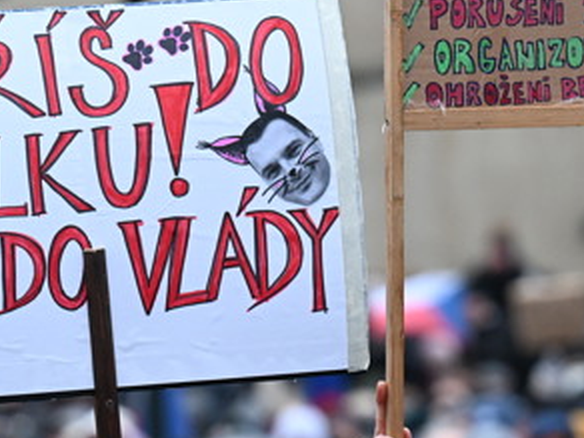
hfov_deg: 6.2
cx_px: 336
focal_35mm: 318
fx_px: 5365
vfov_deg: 4.7
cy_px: 78
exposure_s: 1/500
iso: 3200
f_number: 3.5
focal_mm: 140
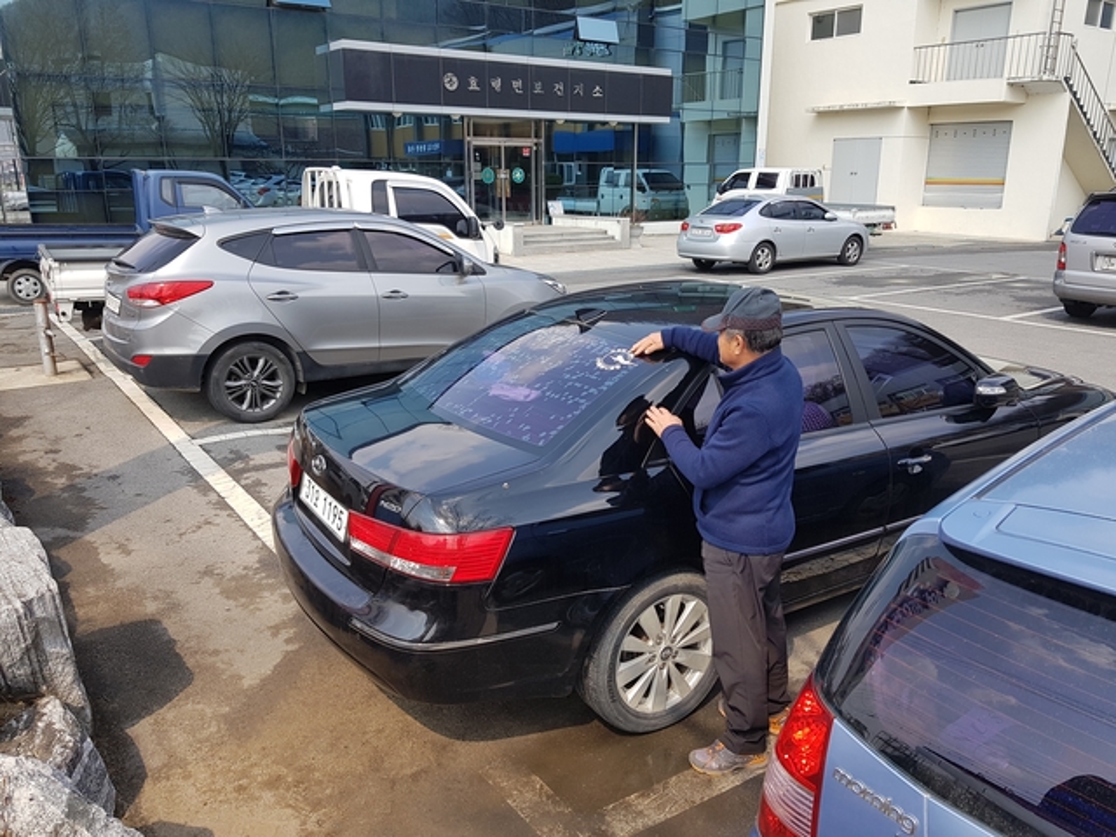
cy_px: 418
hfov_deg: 67.3
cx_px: 558
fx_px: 838
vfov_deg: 53.1
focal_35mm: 26
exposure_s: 1/976
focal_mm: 4.3
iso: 40
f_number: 1.7
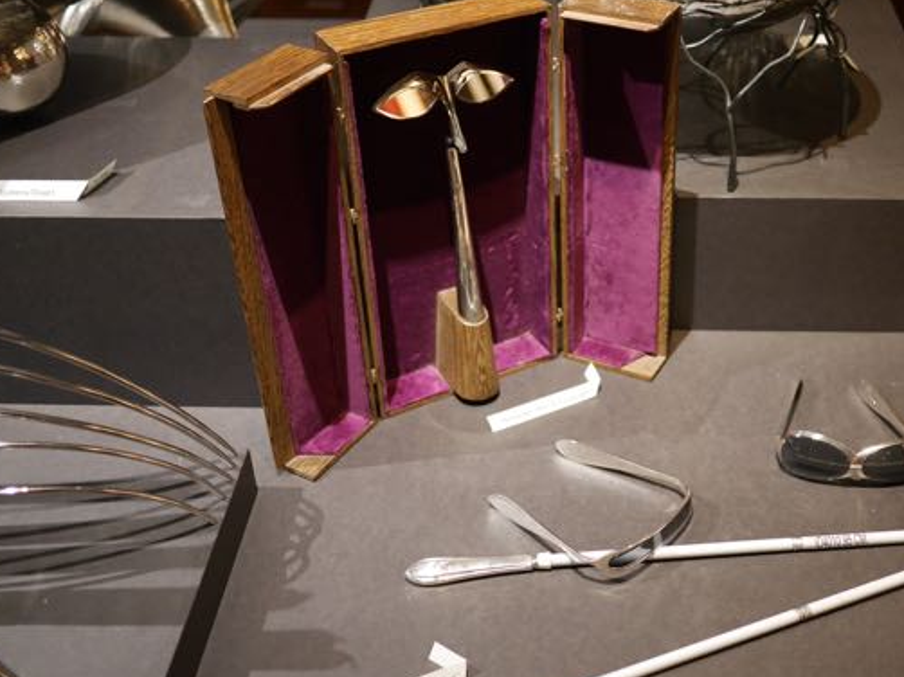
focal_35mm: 51
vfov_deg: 28.5
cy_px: 409
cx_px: 564
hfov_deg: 37.3
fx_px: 1331
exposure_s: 1/60
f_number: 1.7
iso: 800
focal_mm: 20
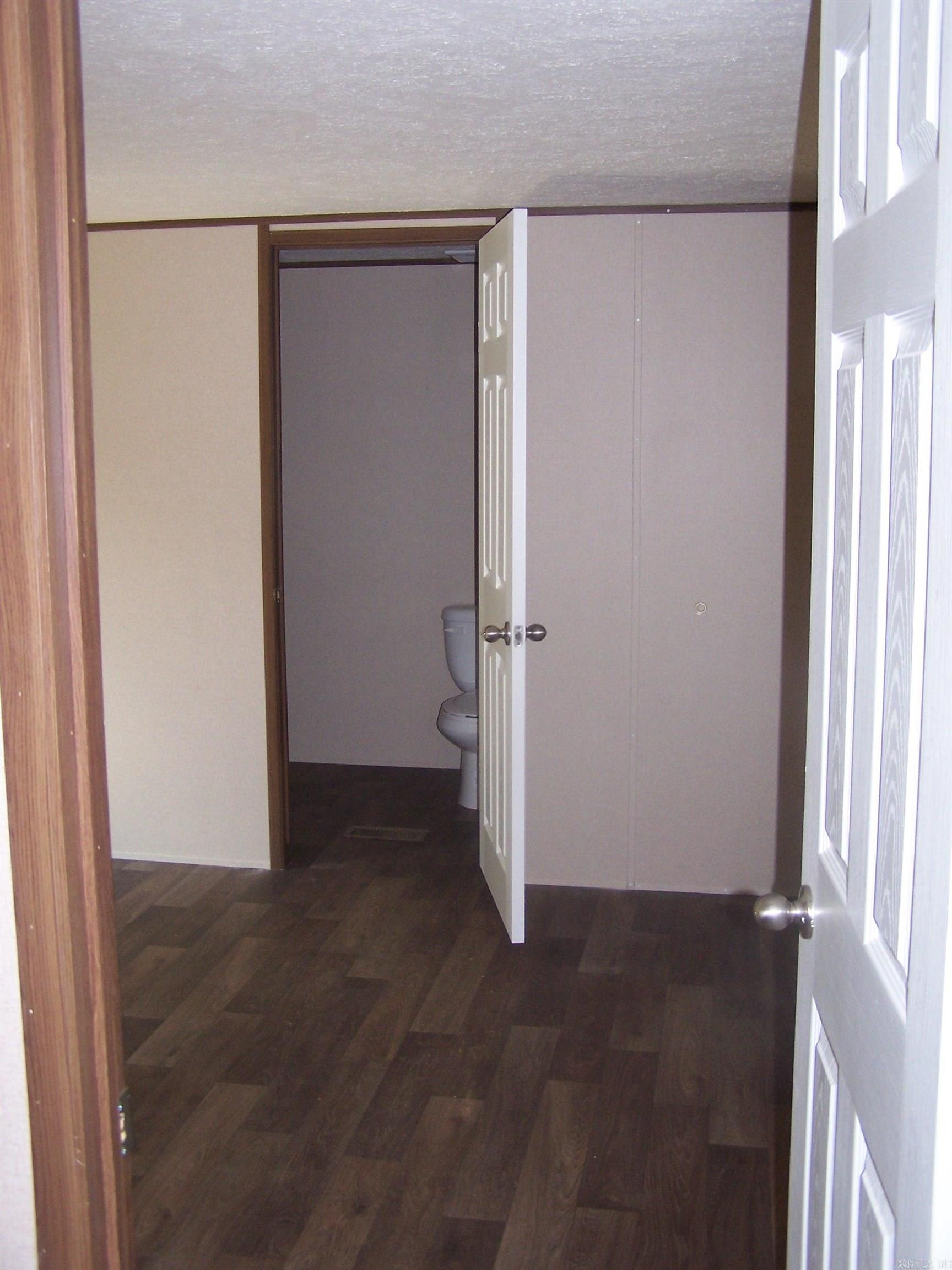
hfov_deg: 37.7
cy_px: 635
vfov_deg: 49.0
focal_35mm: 38
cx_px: 476
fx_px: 1393
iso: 140
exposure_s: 1/60
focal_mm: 6.3
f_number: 2.8
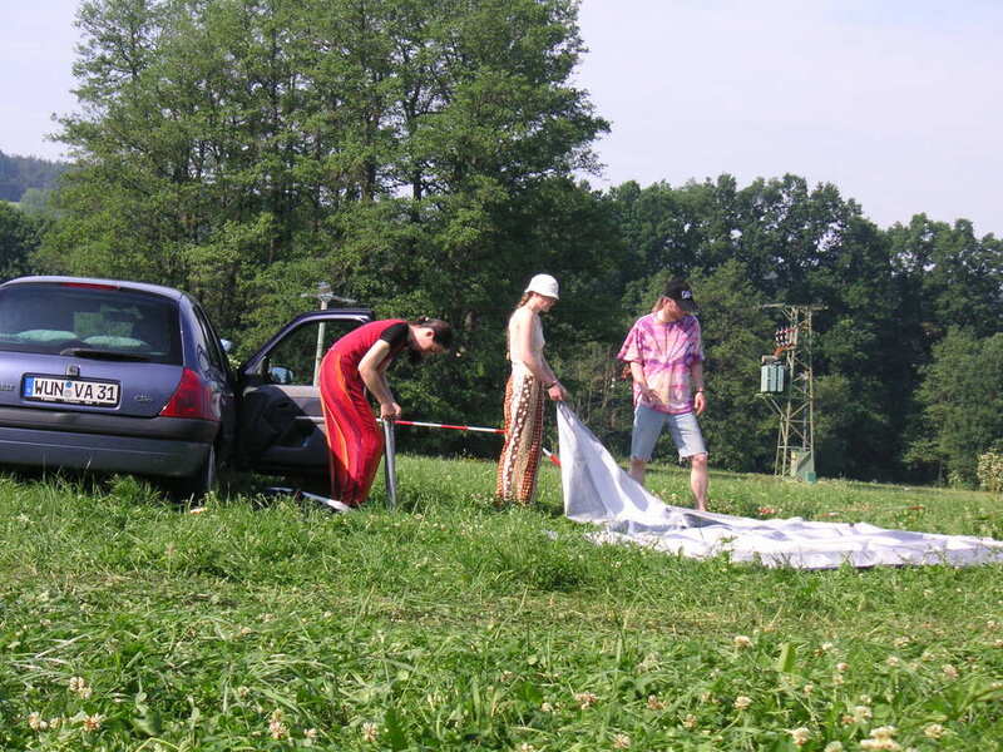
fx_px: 3042
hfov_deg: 18.7
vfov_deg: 14.1
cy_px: 376
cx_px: 502
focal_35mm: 105
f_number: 5
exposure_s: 1/250
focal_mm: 17.1
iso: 50
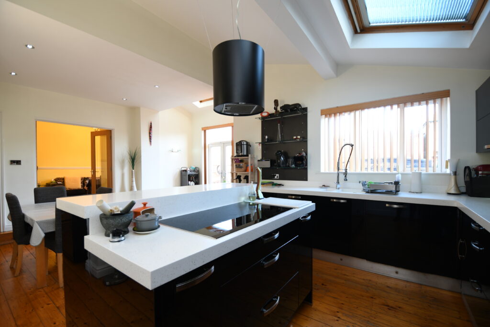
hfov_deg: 100.4
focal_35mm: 15
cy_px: 164
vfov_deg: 77.3
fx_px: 204
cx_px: 245
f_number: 3.5
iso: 100
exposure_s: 1/10
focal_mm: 10
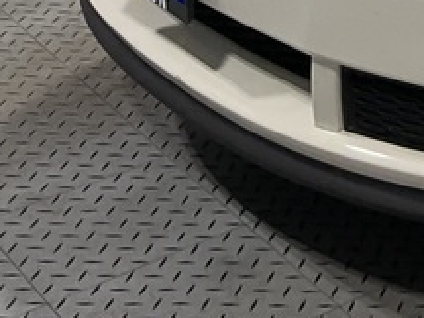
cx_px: 850
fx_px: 1580
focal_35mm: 129
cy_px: -261
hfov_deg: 13.2
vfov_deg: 10.7
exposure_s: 1/120
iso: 50
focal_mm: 3
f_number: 1.8
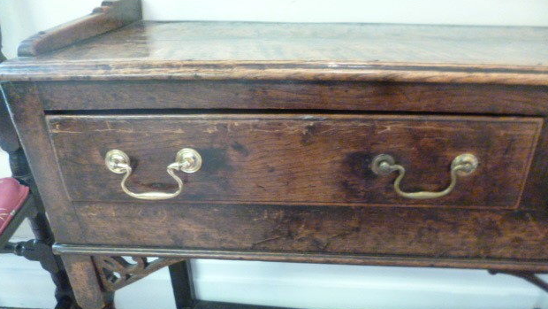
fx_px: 392
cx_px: 279
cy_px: 192
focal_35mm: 27
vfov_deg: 42.6
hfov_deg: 69.8
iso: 800
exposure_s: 1/15
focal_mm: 4.3
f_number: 2.5
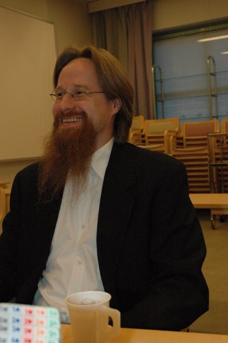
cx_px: 114
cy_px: 172
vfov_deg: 38.9
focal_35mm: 51
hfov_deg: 26.4
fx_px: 486
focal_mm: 34
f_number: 7.1
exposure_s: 1/60
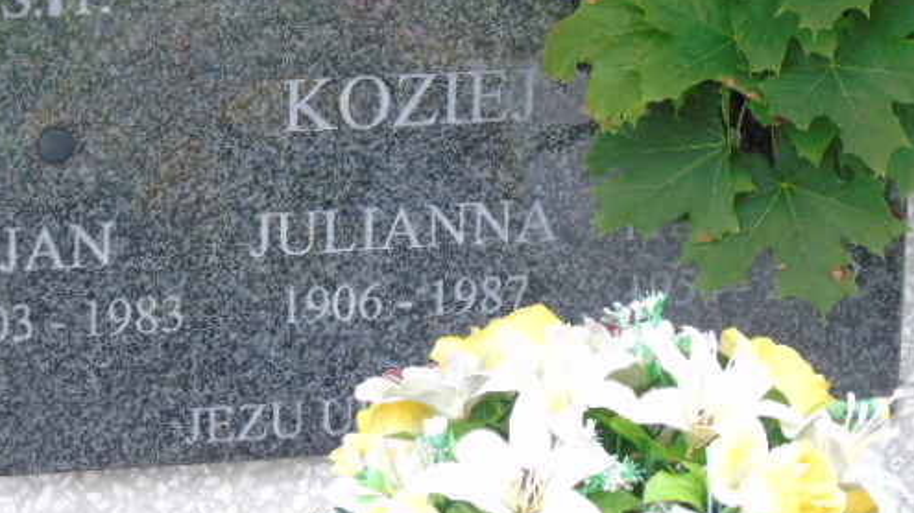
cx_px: 397
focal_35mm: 200
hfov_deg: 10.8
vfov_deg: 6.1
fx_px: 4845
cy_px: 138
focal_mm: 25
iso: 400
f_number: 4.7
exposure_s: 1/125
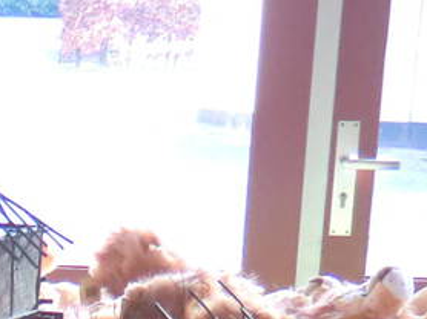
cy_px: 773
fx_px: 2416
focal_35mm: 196
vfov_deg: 7.1
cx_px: -379
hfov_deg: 9.5
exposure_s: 1/60
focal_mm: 6.1
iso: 400
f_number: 3.6
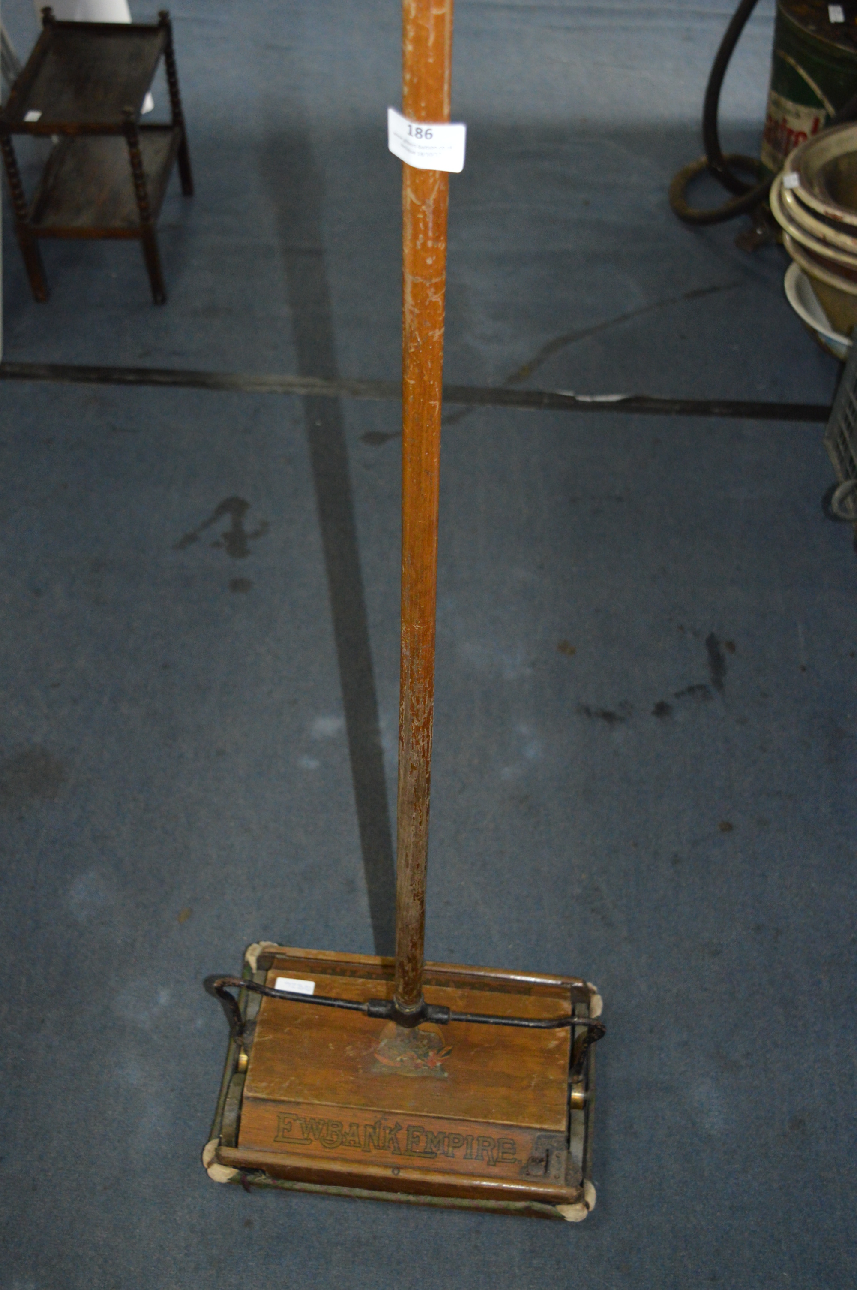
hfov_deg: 33.0
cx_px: 428
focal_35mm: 40
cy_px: 645
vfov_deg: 48.0
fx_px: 1449
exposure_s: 1/60
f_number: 4
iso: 2000
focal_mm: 27
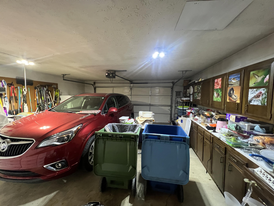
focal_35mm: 13
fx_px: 103
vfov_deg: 89.9
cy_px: 103
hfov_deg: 106.2
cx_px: 137
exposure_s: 1/60
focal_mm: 1.57
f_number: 1.8
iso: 640
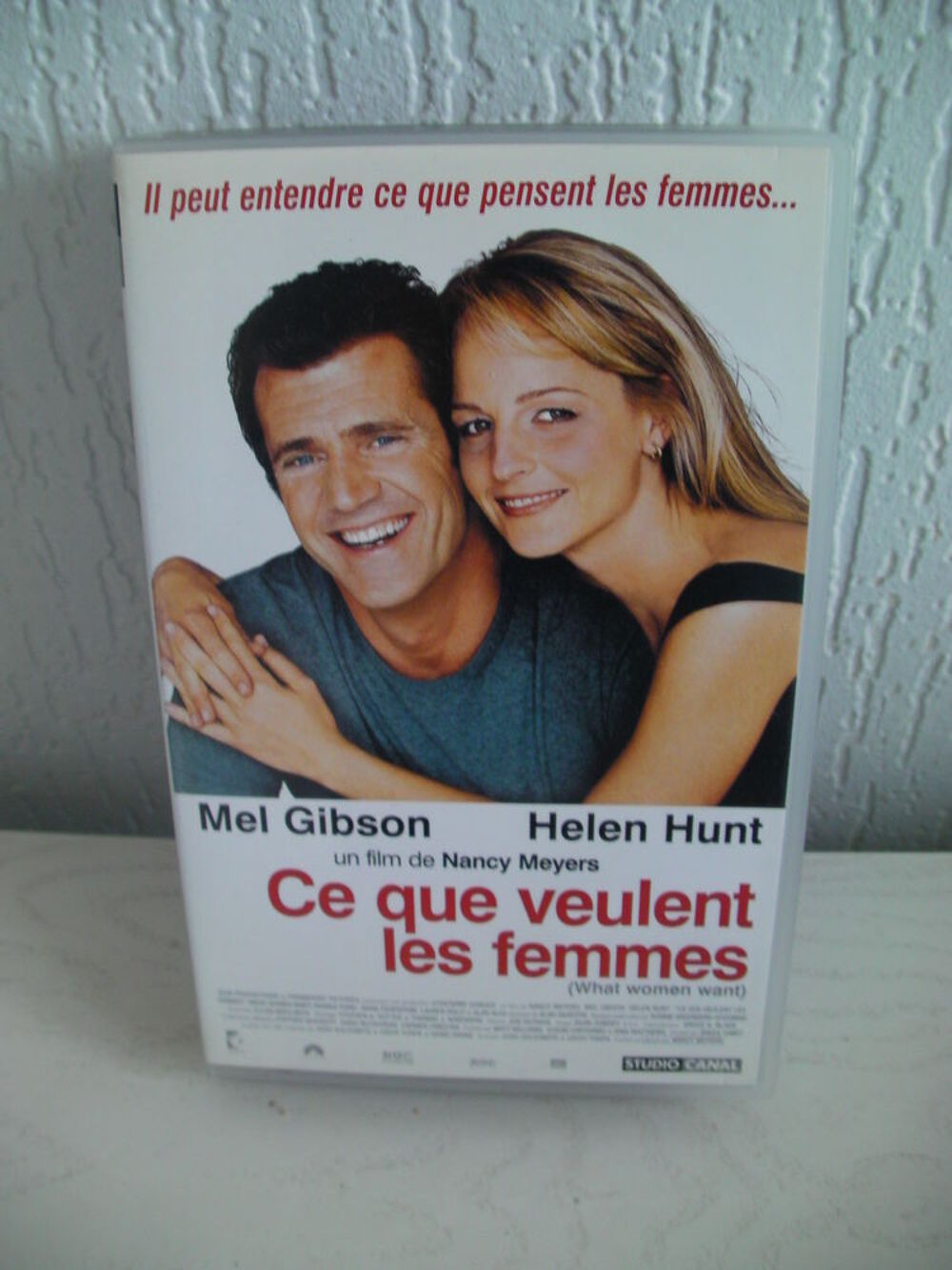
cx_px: 476
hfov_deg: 37.7
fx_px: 1393
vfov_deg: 49.0
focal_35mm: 38
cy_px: 635
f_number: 3.5
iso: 88
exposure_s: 1/30
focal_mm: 6.3
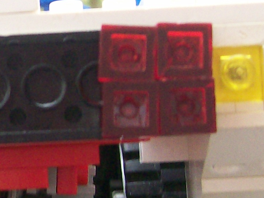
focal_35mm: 144
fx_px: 1098
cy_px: 66
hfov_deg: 13.1
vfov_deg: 10.3
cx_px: -102
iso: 138
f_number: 2.8
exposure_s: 1/32
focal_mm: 5.8
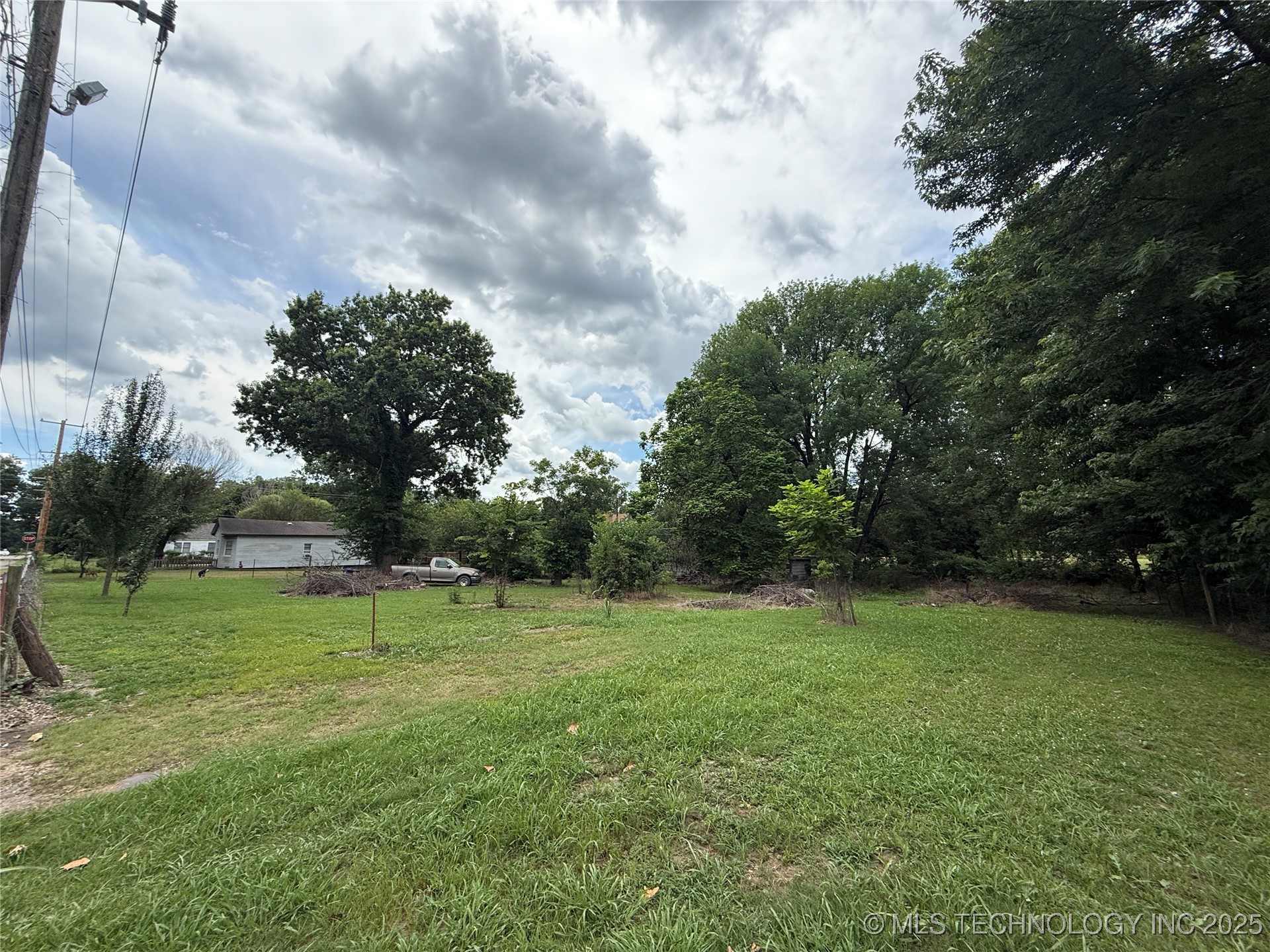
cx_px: 635
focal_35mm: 14
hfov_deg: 102.1
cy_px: 476
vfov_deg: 85.7
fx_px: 514
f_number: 2.2
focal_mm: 2.22
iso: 50
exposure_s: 1/1368
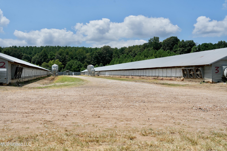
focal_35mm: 34
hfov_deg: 55.8
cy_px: 76
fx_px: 214
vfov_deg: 38.9
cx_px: 114
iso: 320
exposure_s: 1/1000
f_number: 8
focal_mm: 34
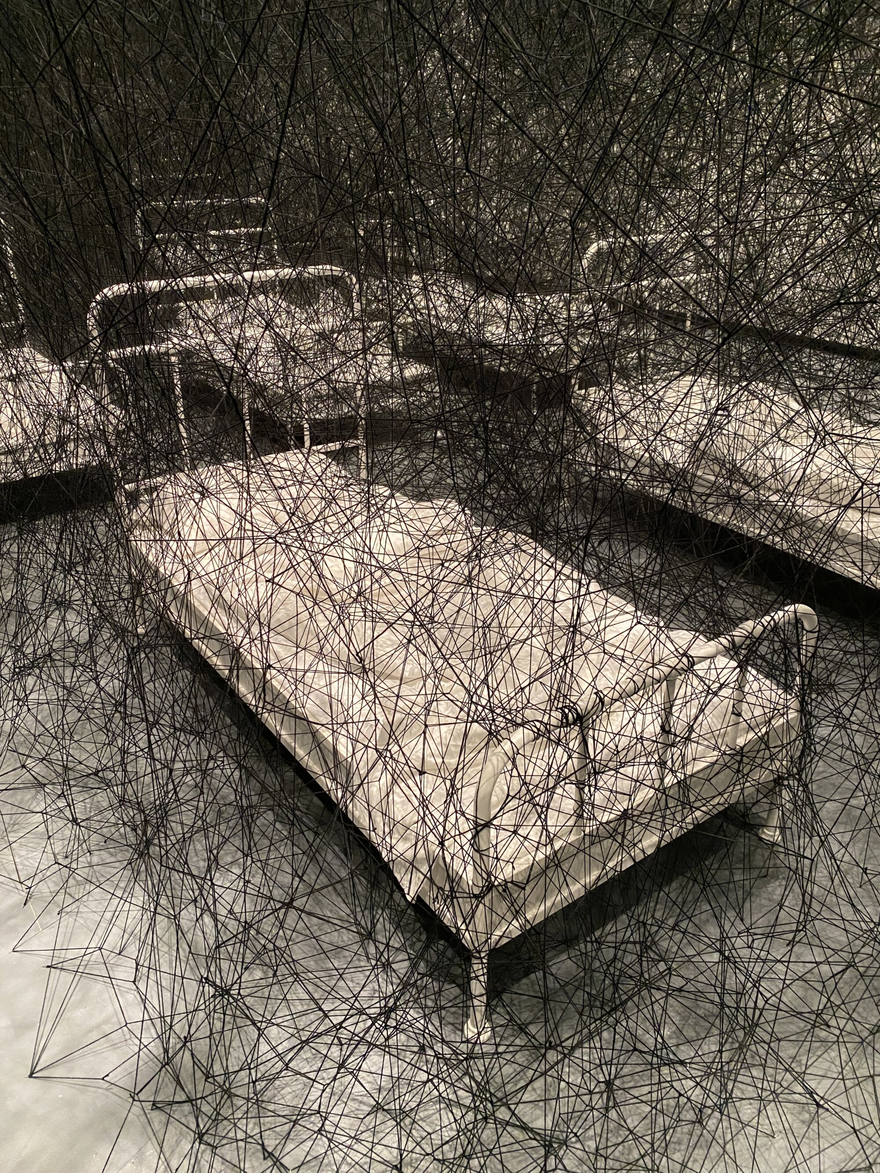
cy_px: 586
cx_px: 440
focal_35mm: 26
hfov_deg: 53.1
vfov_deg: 67.3
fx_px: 881
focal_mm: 4.25
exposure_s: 1/33
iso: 500
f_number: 1.8
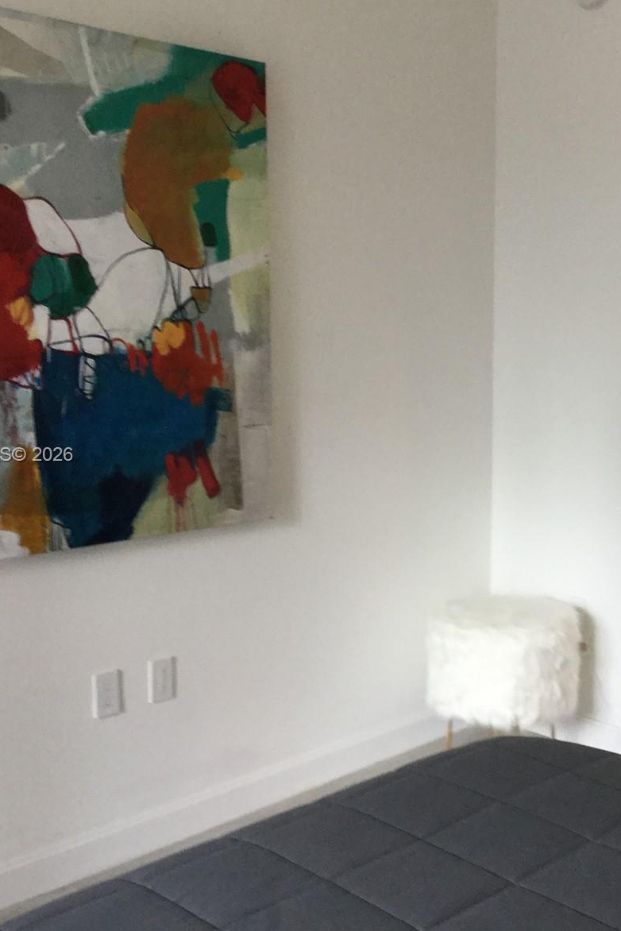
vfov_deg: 44.5
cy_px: 456
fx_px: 1138
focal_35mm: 44
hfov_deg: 30.1
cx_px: 461
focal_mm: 3.3
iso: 50
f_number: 2.4
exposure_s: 1/30
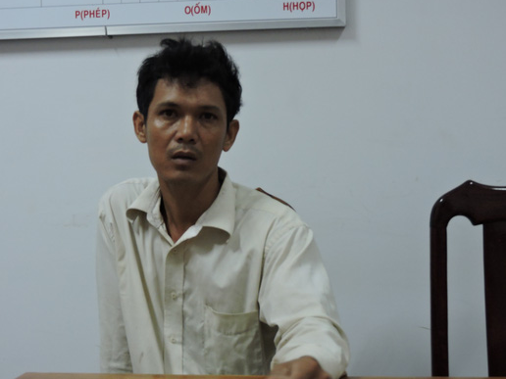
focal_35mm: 68
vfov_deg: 21.6
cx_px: 257
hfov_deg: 28.6
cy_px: 186
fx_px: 994
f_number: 4.2
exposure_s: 1/13
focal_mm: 11.6
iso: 400
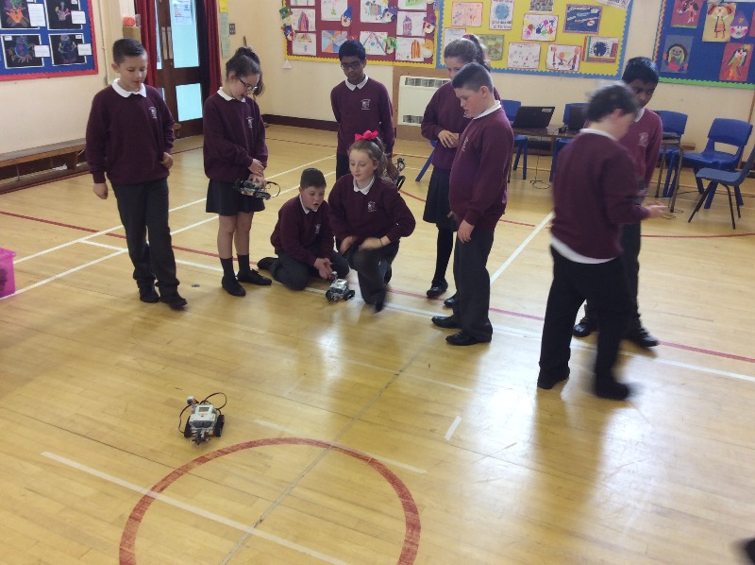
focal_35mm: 32
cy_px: 282
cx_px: 378
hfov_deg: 56.9
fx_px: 697
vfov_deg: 44.1
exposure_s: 1/25
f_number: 2.4
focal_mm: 3.3
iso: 40
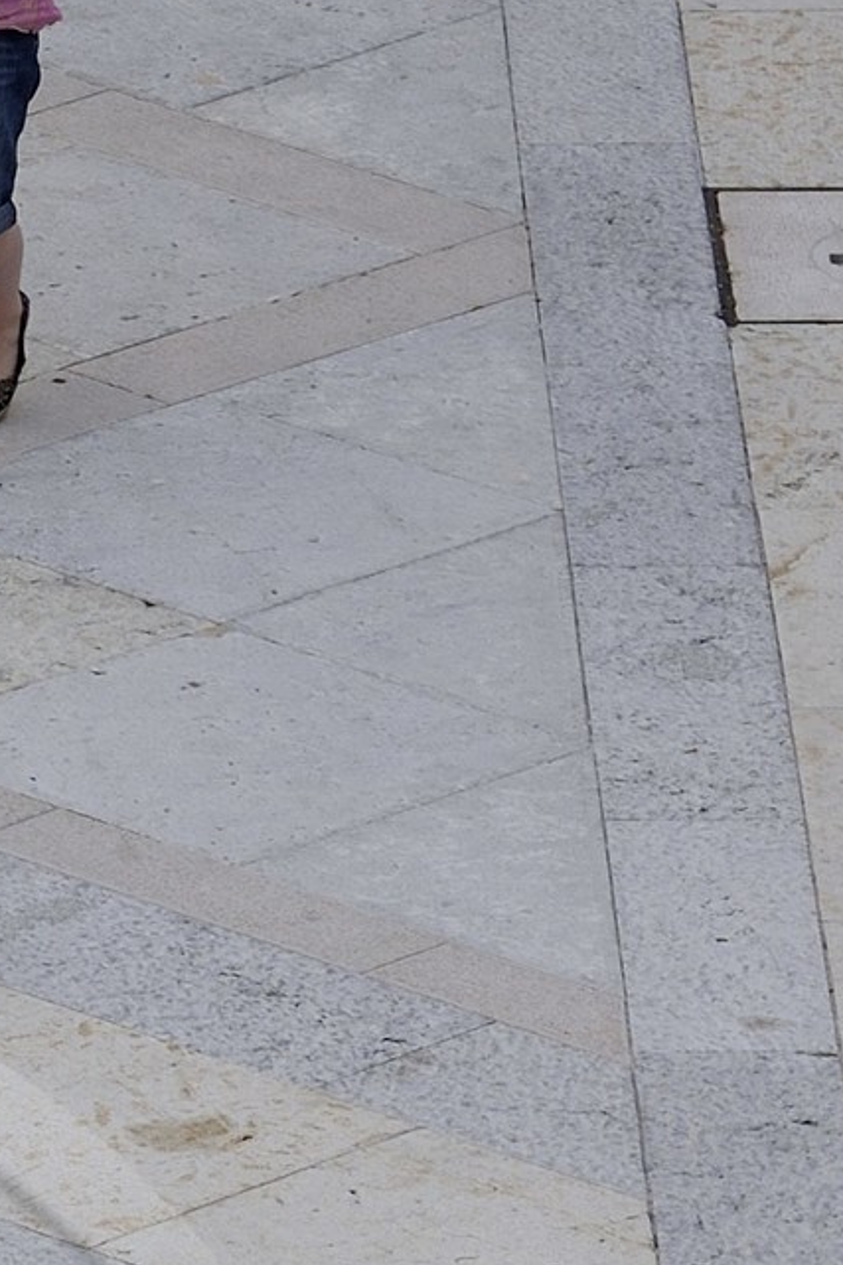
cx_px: -499
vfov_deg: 4.4
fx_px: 16446
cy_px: 1839
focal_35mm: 468
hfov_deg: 2.9
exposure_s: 1/250
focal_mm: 125
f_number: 7.1
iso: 400
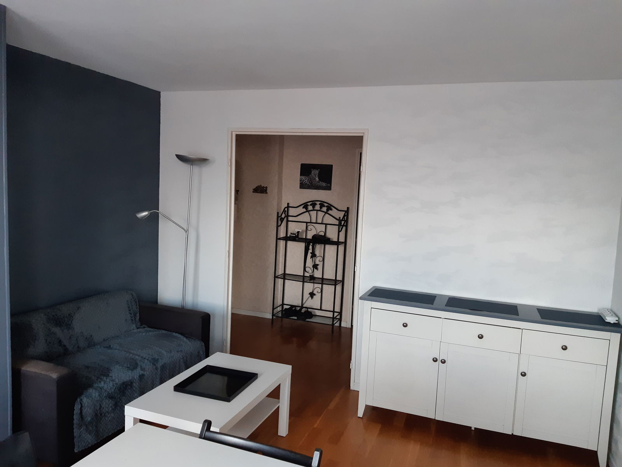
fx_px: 467
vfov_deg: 53.1
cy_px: 234
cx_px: 311
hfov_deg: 67.3
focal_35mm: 26
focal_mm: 3.92
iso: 200
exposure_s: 1/60
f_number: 1.7
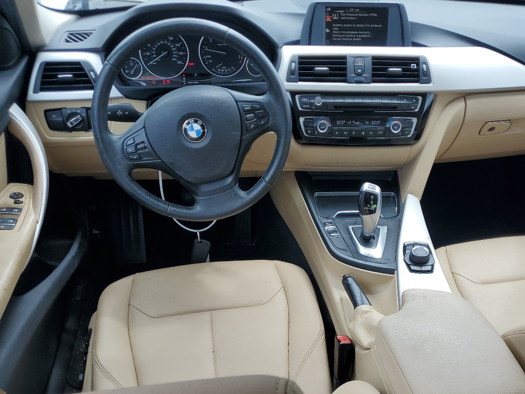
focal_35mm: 36
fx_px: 546
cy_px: 267
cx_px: 337
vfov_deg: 39.1
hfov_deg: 50.7
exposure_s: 1/556
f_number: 1.5
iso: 50
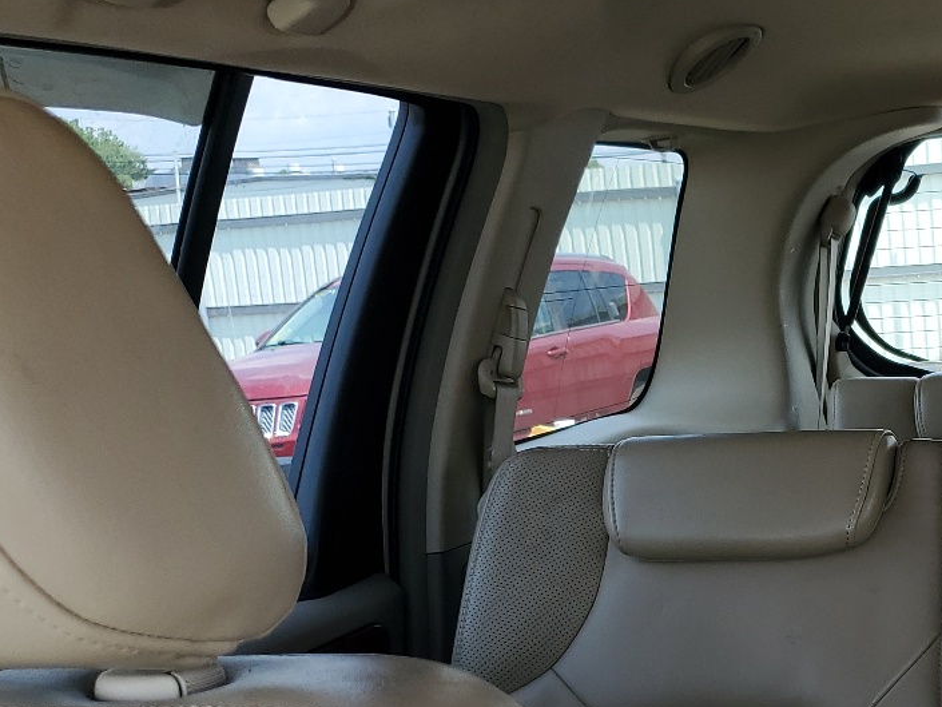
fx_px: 1606
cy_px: 531
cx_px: 951
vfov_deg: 24.5
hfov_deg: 30.3
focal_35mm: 59
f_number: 1.5
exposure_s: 1/278
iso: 50
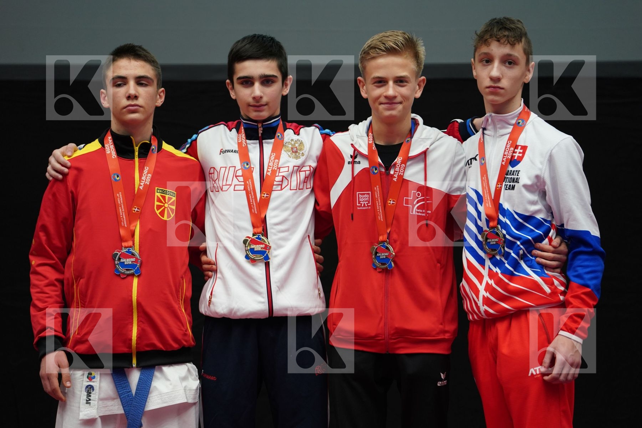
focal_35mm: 176
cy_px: 214
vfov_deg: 7.8
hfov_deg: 11.7
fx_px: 3138
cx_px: 321
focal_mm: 176
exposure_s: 1/320
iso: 1000
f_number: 2.8
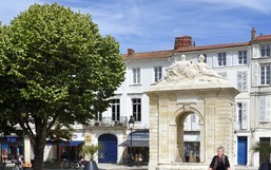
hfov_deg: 40.3
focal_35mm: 50
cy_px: 131
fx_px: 370
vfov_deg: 25.5
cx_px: 142
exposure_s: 1/400
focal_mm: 30
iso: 200
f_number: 11
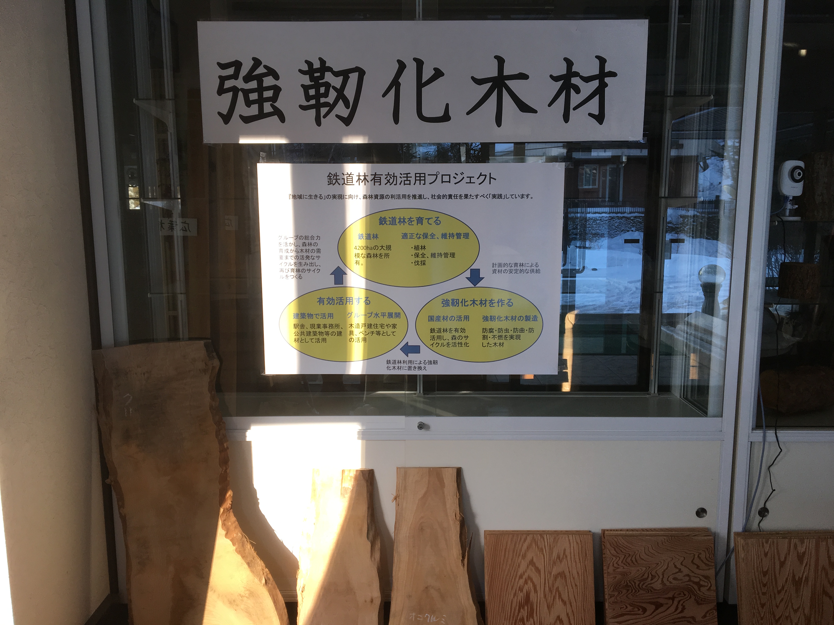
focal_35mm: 29
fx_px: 699
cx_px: 417
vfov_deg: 48.2
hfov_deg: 61.7
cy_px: 312
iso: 32
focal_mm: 4.15
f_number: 2.2
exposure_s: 1/60
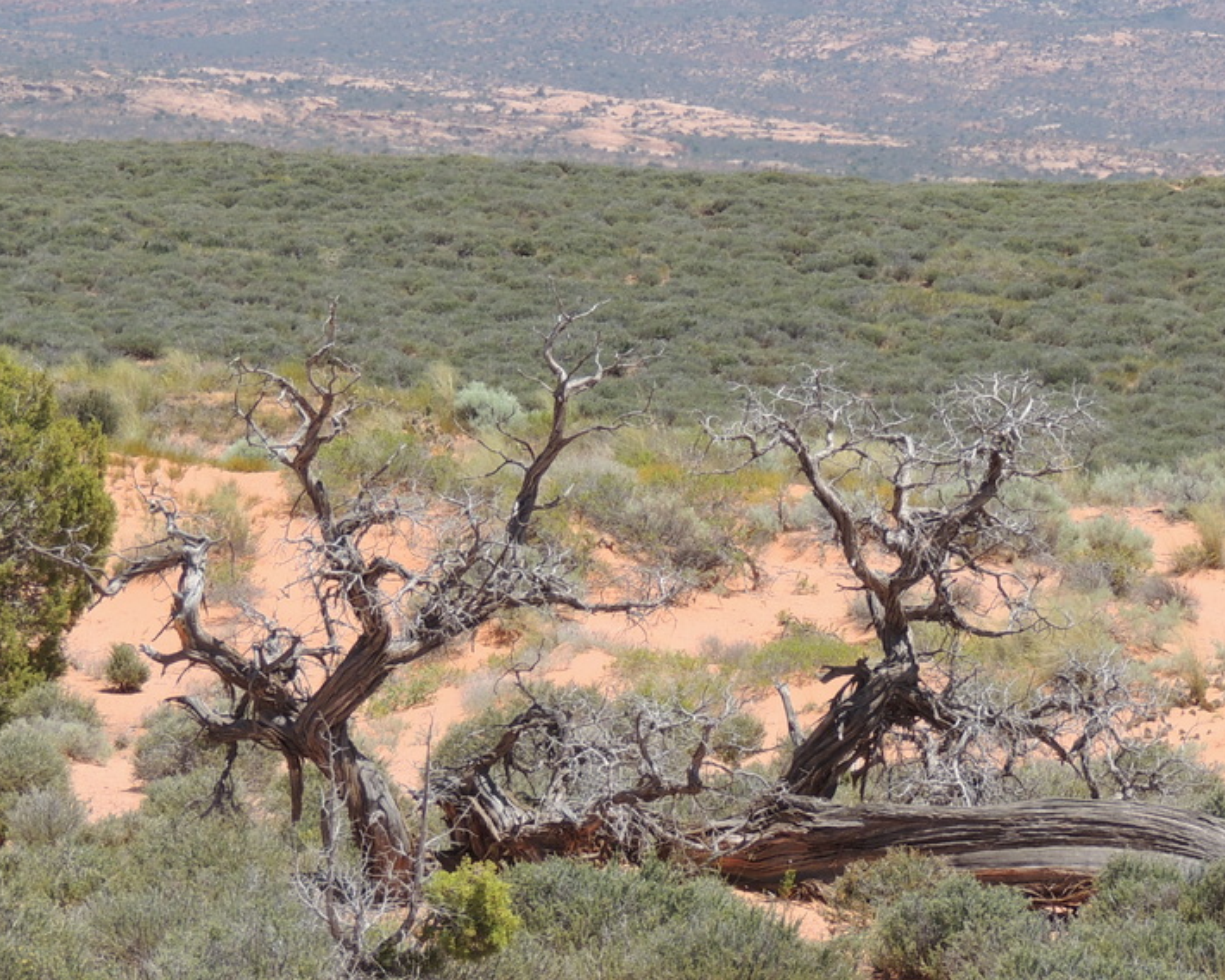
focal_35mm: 255
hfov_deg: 7.6
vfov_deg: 6.1
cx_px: 706
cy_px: 511
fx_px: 9245
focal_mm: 25.8
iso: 100
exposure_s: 1/500
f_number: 4.4
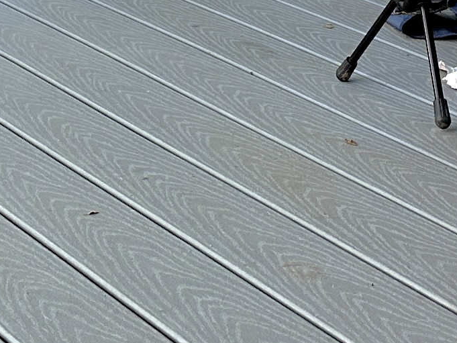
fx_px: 1875
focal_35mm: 142
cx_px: 230
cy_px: -372
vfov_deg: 9.7
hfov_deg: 13.9
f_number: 1.78
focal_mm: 6.86
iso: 80
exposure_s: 1/163
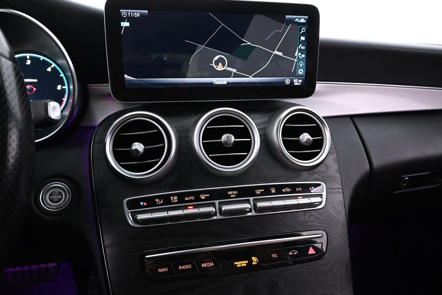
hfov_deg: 71.5
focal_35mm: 25
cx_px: 217
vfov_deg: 51.3
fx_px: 307
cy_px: 147
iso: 1600
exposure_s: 1/20
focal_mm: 16
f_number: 3.5
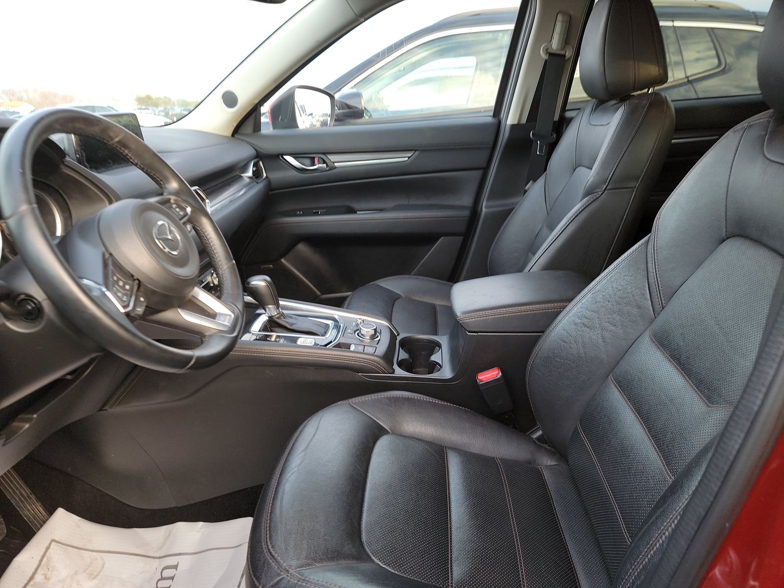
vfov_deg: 56.8
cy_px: 294
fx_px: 544
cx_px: 392
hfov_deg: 71.6
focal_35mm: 24
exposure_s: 1/59
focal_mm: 6.7
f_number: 1.8
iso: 156
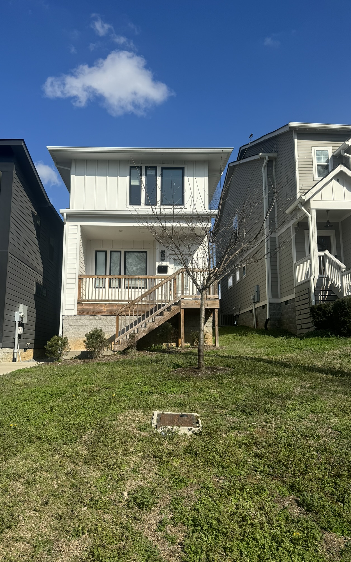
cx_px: 147
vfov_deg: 70.4
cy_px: 283
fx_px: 398
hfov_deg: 47.4
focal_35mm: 26
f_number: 1.78
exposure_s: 1/5814
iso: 80
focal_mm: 6.86
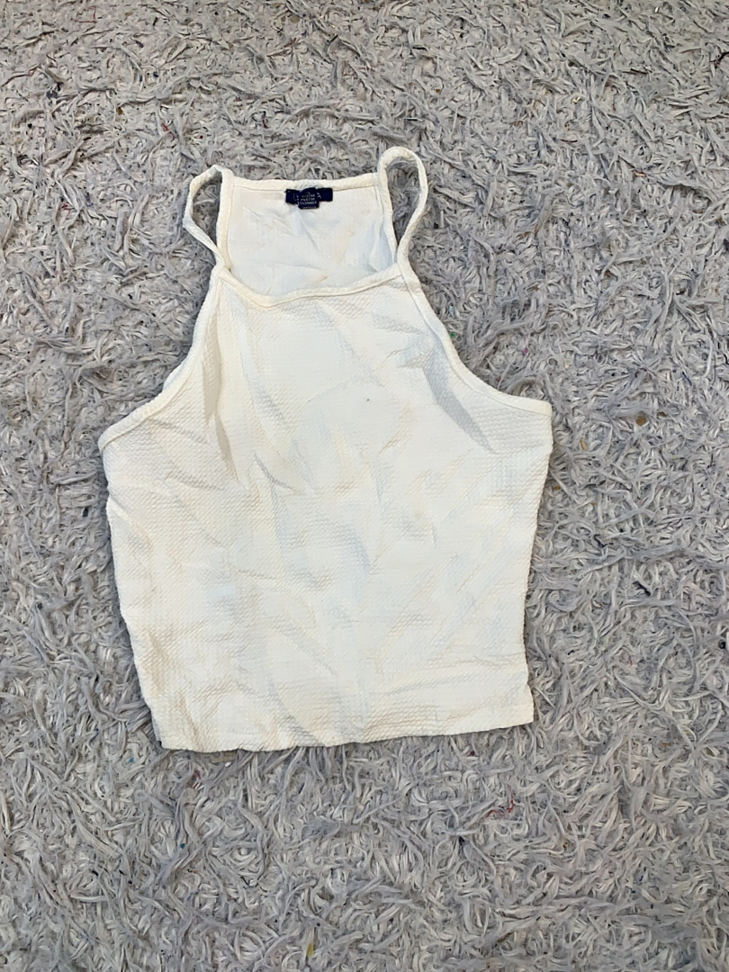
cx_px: 364
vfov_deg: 67.3
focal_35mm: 26
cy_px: 486
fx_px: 730
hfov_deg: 53.1
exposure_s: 1/100
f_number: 1.8
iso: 25
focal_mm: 4.25
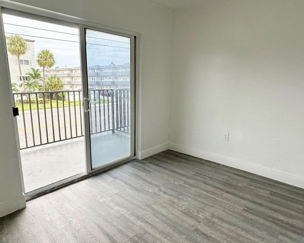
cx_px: 137
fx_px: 198
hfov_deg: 74.9
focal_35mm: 22
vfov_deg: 63.1
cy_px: 118
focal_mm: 2.22
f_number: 2.2
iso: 64
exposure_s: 1/120
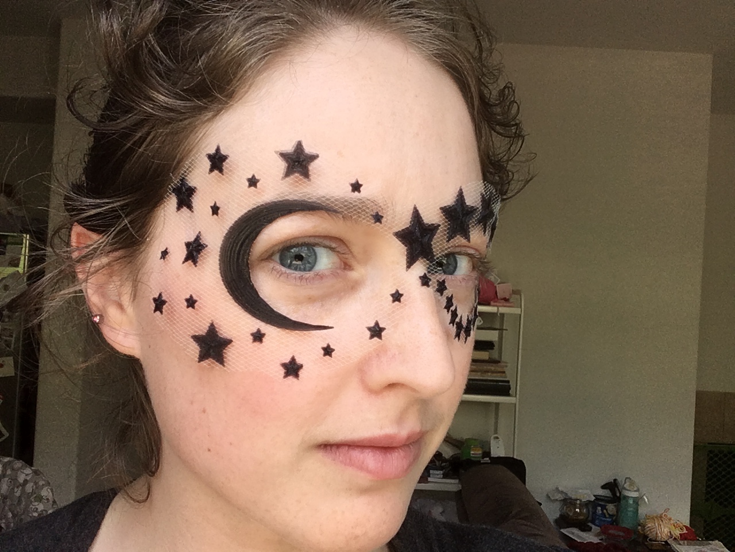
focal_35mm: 31
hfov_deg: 58.4
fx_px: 658
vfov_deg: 45.4
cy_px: 276
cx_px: 368
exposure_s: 1/120
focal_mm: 2.15
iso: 50
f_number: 2.4
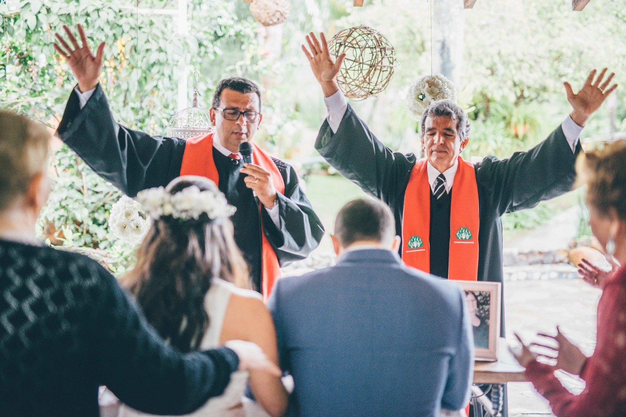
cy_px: 208
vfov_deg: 27.0
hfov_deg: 39.6
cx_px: 313
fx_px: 869
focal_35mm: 50
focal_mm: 50
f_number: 1.4
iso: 500
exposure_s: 1/250
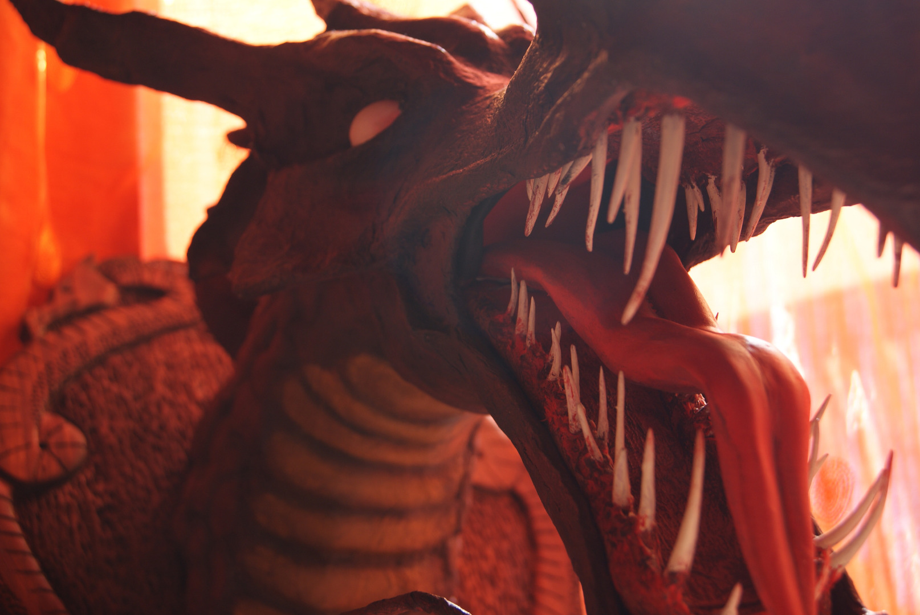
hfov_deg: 37.8
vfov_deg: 25.8
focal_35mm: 52
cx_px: 460
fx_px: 1343
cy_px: 308
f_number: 5
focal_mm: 35
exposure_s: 1/60
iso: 100
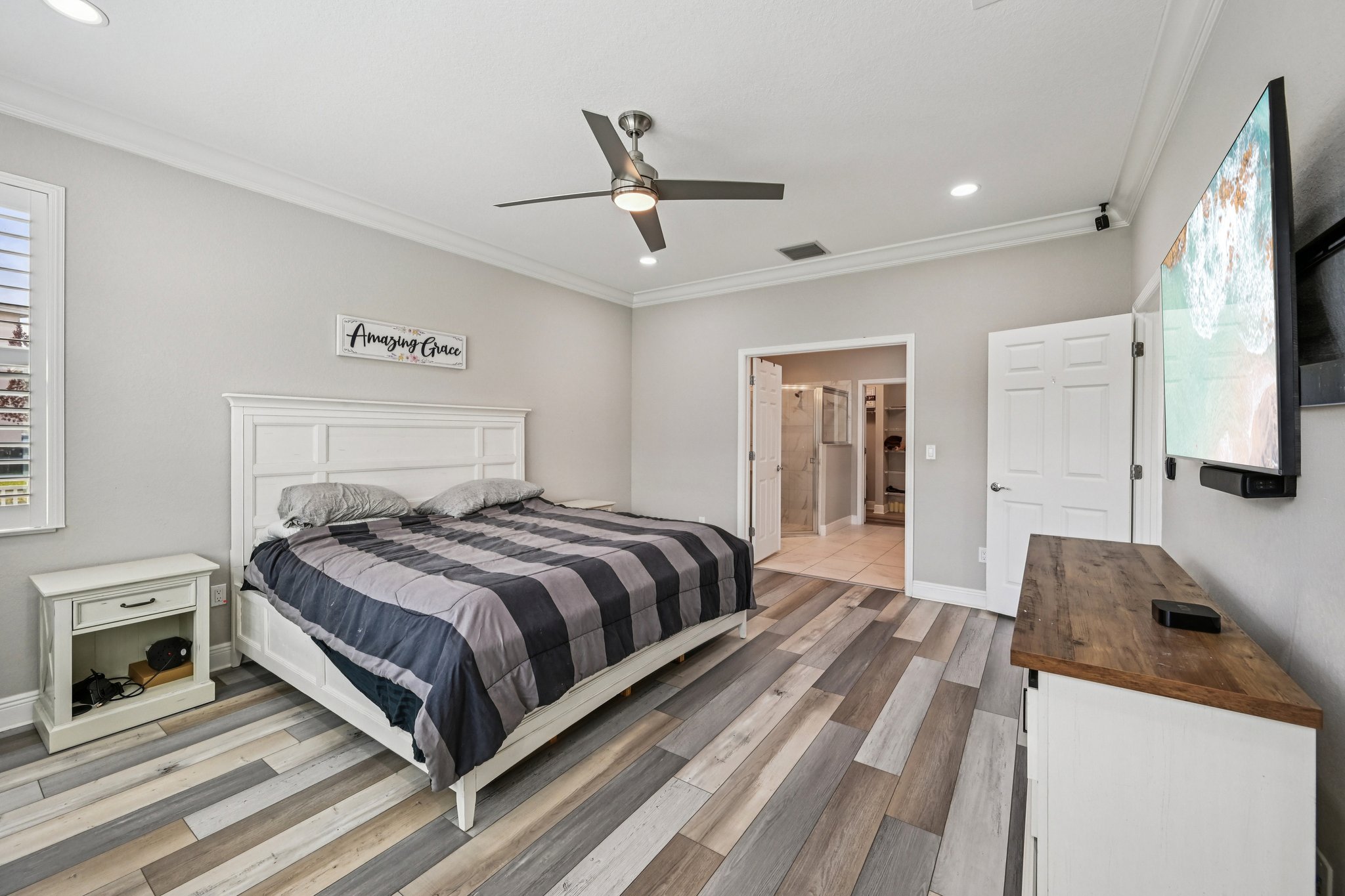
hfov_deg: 104.3
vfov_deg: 81.2
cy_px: 448
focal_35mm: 14
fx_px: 523
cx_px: 672
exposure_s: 1/160
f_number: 8
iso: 1600
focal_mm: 14
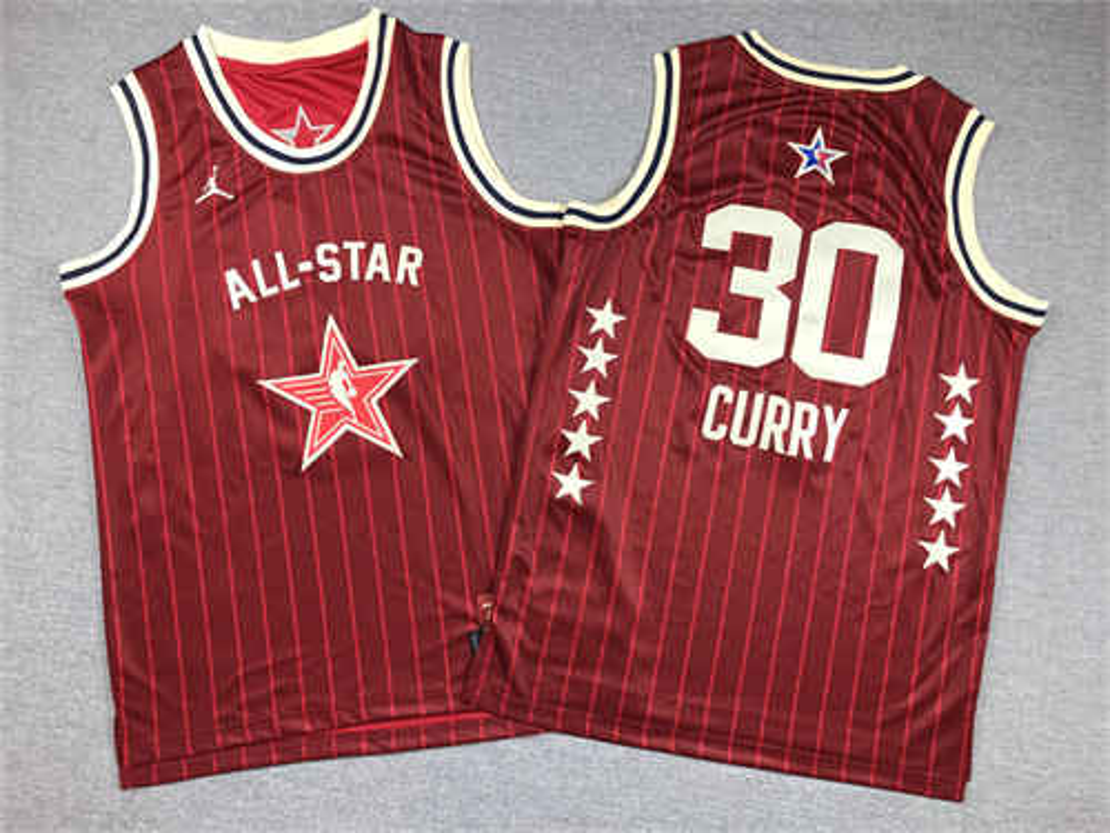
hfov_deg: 63.4
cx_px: 555
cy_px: 416
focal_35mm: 28
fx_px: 898
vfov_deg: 49.7
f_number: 1.8
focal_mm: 3.99
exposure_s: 1/50
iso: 25
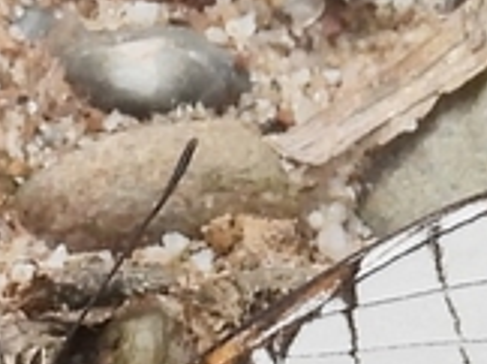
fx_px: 44504
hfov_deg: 0.6
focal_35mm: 3168
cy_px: 546
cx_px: -159
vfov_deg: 0.5
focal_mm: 80.3
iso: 110
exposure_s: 1/400
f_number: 6.3
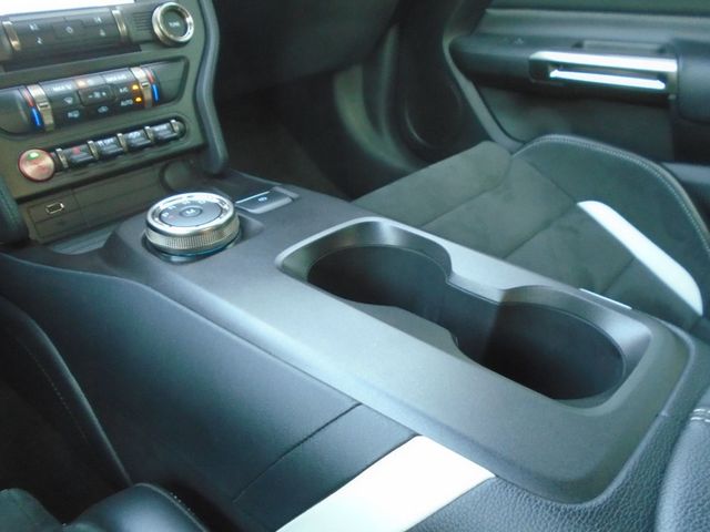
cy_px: 266
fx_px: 533
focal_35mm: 26
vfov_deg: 53.1
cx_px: 355
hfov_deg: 67.3
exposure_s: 1/15
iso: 400
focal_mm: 4.6
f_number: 3.2
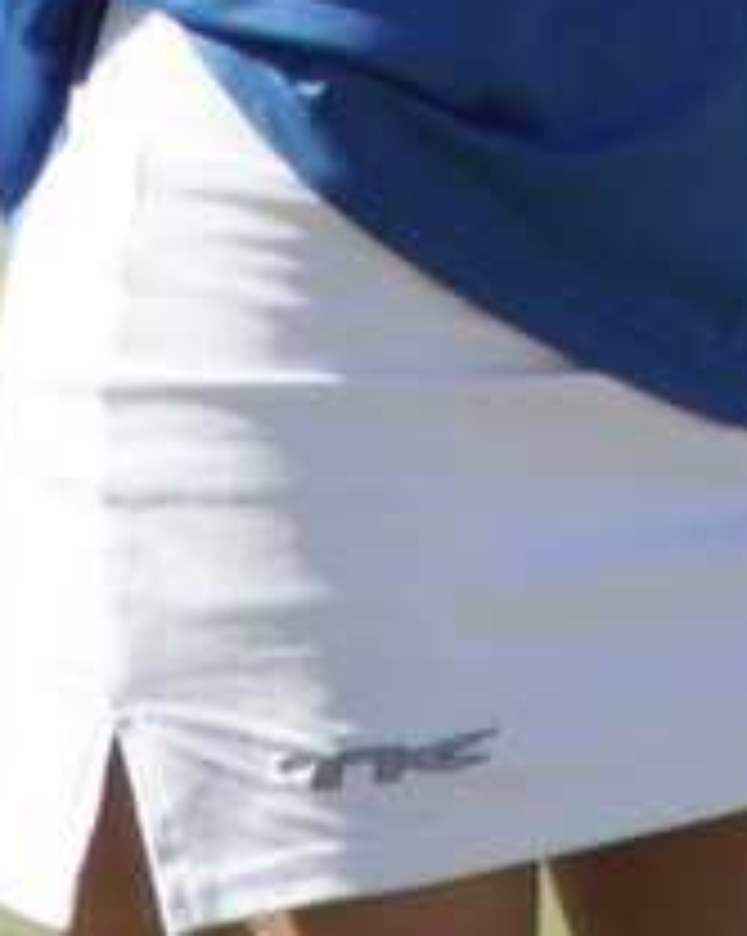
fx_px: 38387
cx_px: 1274
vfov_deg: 1.4
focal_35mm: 1387
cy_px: -1071
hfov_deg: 1.1
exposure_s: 1/500
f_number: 6.3
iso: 200
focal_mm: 200
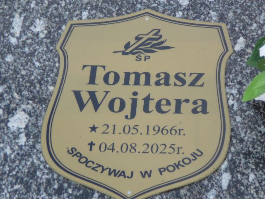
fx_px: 1049
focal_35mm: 137
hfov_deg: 14.4
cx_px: 132
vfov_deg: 10.8
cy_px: 100
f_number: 4
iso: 80
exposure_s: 1/320
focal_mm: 20.4
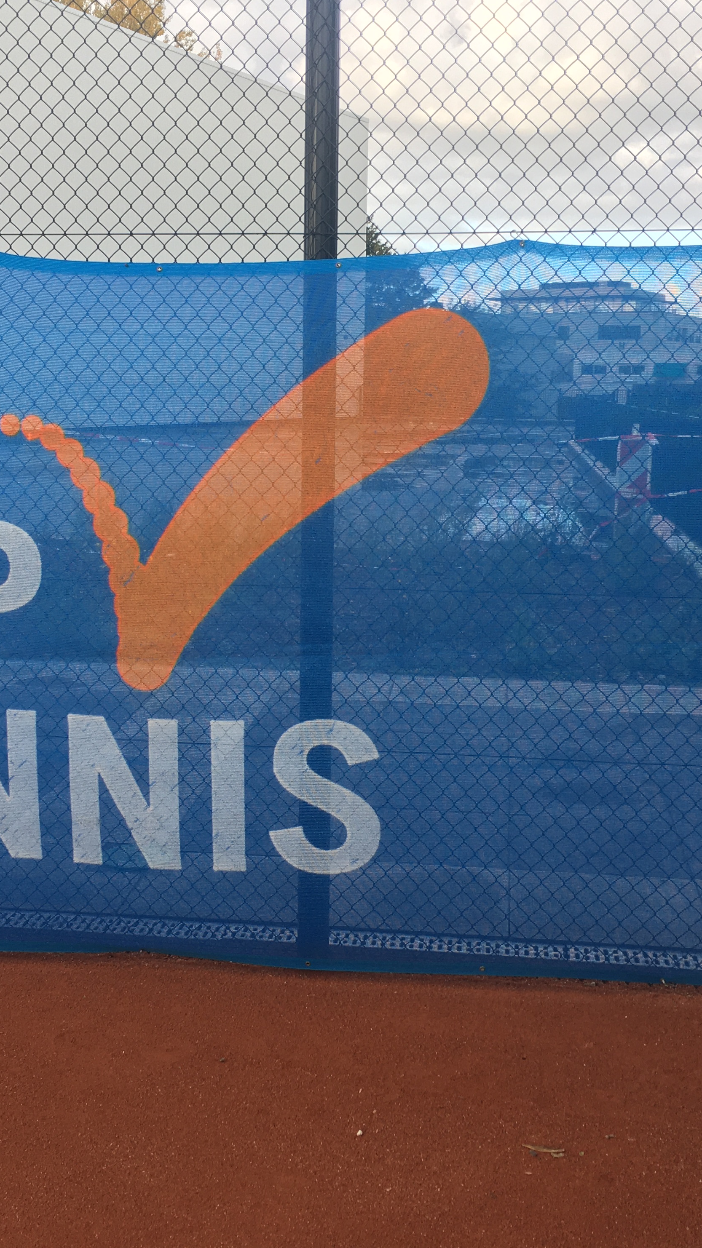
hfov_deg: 27.7
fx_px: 1423
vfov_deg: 47.4
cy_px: 614
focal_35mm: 43
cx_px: 307
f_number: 2.2
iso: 25
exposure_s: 1/245
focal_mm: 4.15
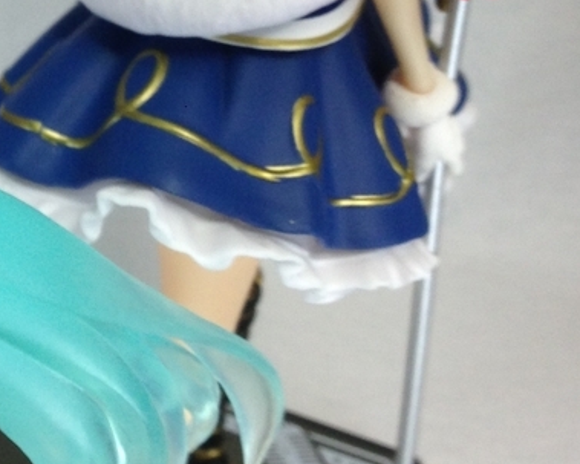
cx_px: 41
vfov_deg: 15.0
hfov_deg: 18.5
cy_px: 92
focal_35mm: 102
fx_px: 1750
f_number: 2.4
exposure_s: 1/20
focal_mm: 4.12
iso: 64
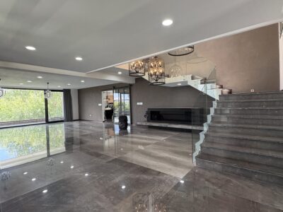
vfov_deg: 85.7
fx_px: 114
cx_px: 142
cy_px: 106
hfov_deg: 102.1
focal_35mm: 14
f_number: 2.2
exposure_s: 1/120
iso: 250
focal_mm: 2.22
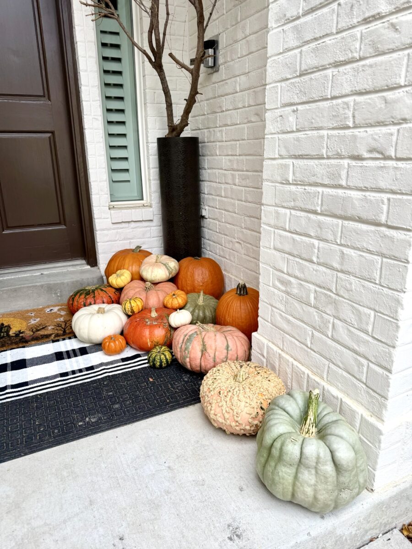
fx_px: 381
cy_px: 274
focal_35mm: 24
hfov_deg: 56.8
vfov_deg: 71.6
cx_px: 206
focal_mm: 6.76
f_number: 1.78
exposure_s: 1/214
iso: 64
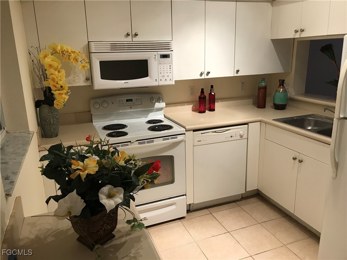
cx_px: 174
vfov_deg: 49.7
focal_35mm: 28
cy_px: 130
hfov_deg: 63.4
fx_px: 281
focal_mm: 3.99
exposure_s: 1/20
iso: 40
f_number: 1.8
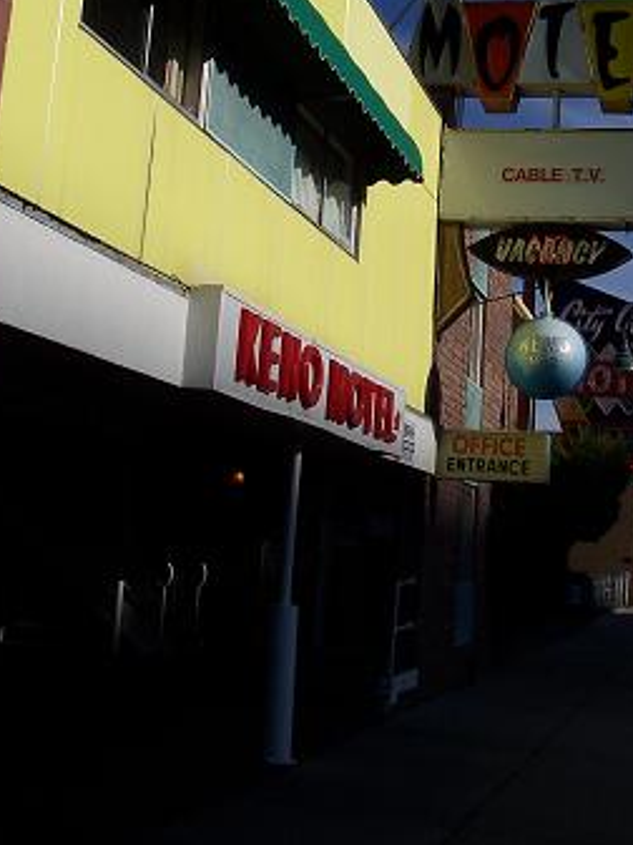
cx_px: 401
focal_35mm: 56
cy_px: 299
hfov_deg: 26.0
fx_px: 1365
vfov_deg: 34.1
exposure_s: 1/1000
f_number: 5.6
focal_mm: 5.6
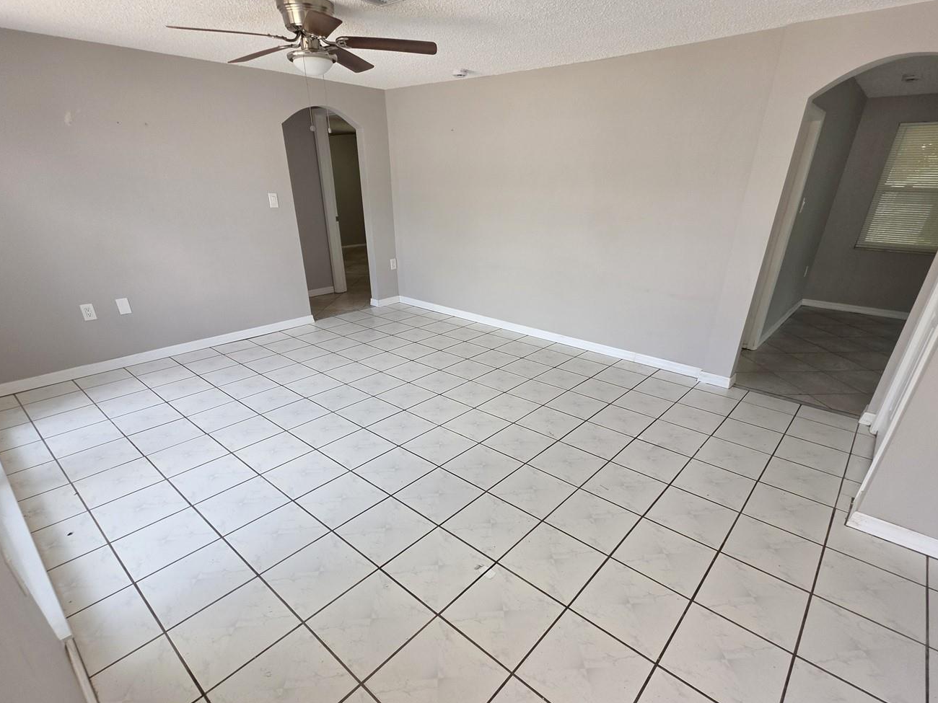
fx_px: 434
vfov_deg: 77.4
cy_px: 415
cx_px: 480
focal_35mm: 16
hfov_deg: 94.5
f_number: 1.9
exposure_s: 1/120
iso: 50
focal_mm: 2.2
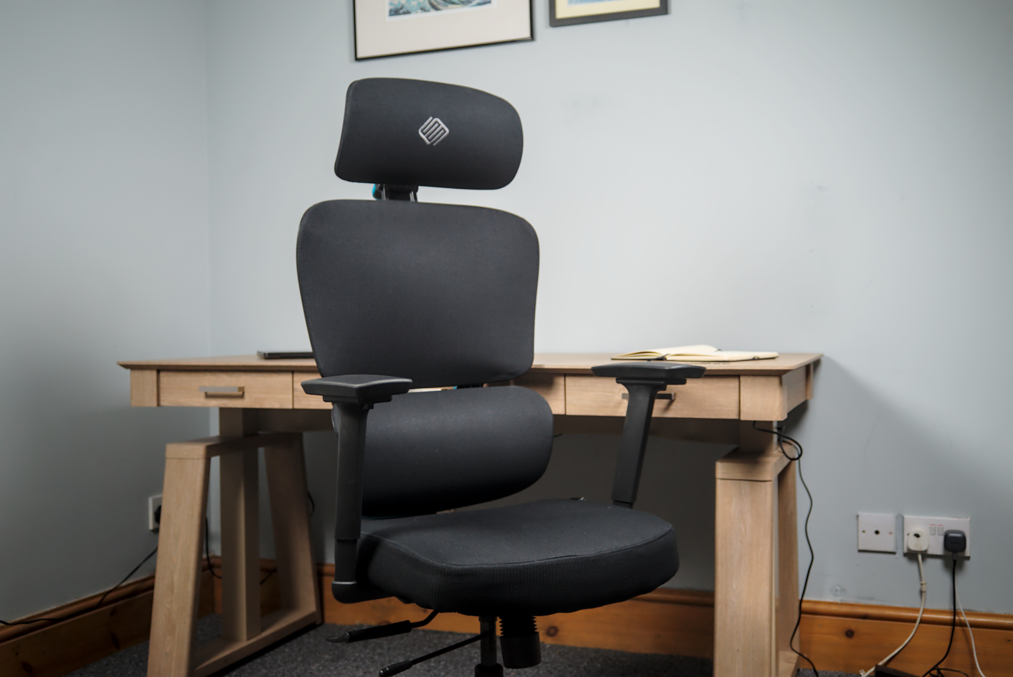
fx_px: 1239
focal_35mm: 44
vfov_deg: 30.6
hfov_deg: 44.5
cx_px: 506
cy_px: 338
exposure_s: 1/50
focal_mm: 44
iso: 1250
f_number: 4
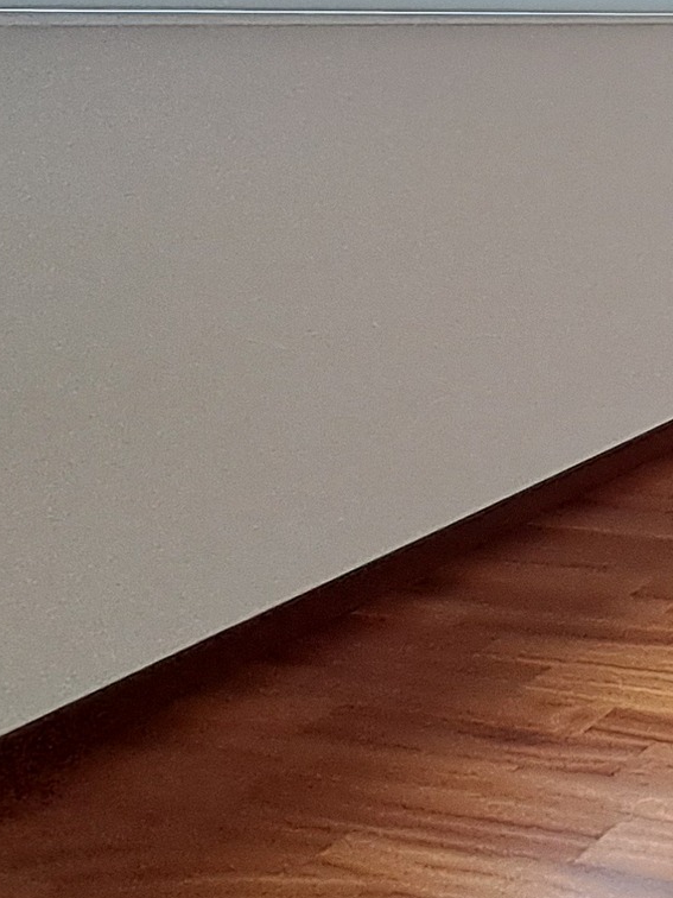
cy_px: 12
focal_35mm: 44
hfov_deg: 20.3
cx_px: 1281
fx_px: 1141
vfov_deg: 38.4
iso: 100
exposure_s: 1/50
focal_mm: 1.42
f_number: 2.2
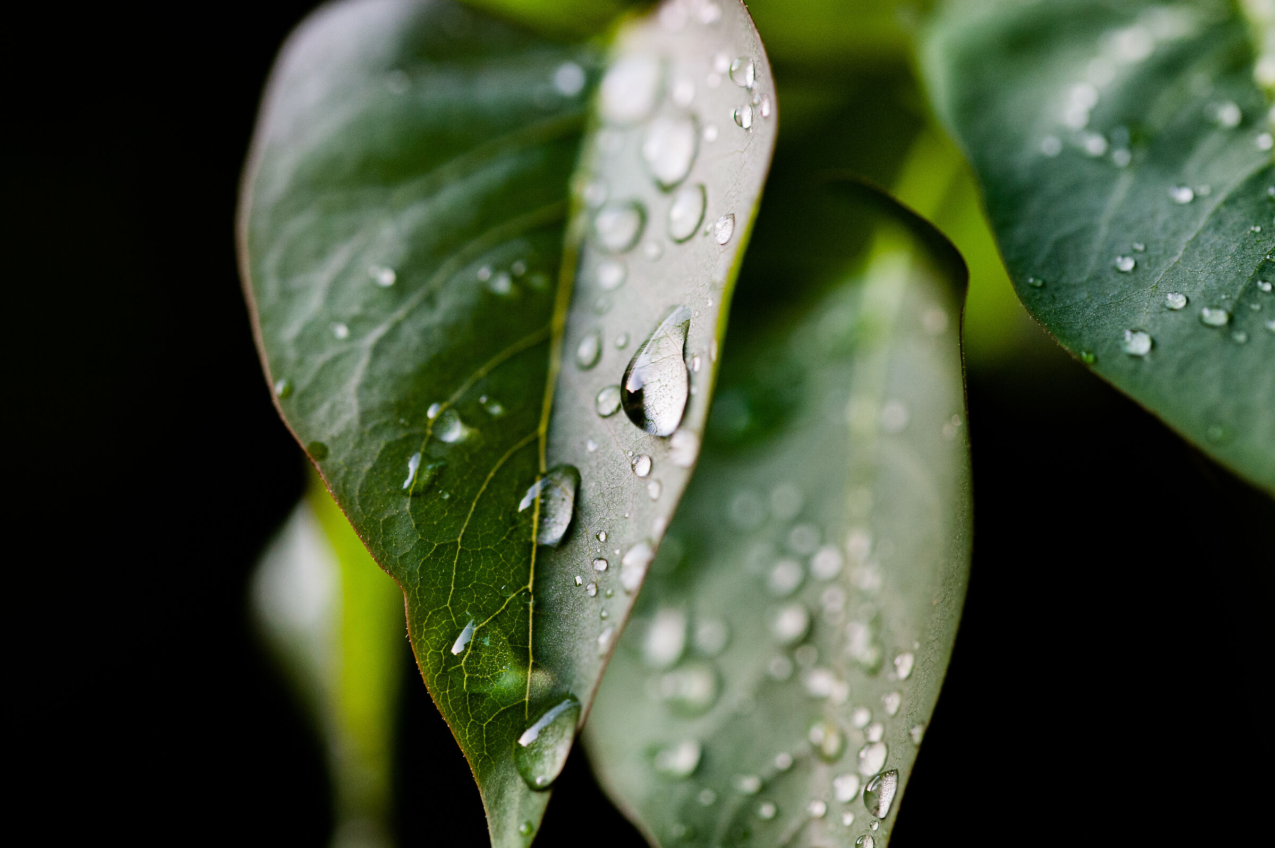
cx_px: 638
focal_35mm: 105
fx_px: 3716
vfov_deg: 13.0
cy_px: 424
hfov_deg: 19.5
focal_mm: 105
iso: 2000
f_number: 5.6
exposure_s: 1/100
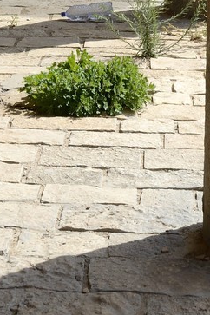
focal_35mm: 141
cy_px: -253
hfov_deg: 9.7
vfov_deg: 13.1
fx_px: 1234
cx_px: 47
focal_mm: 32
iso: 200
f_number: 11
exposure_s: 1/160
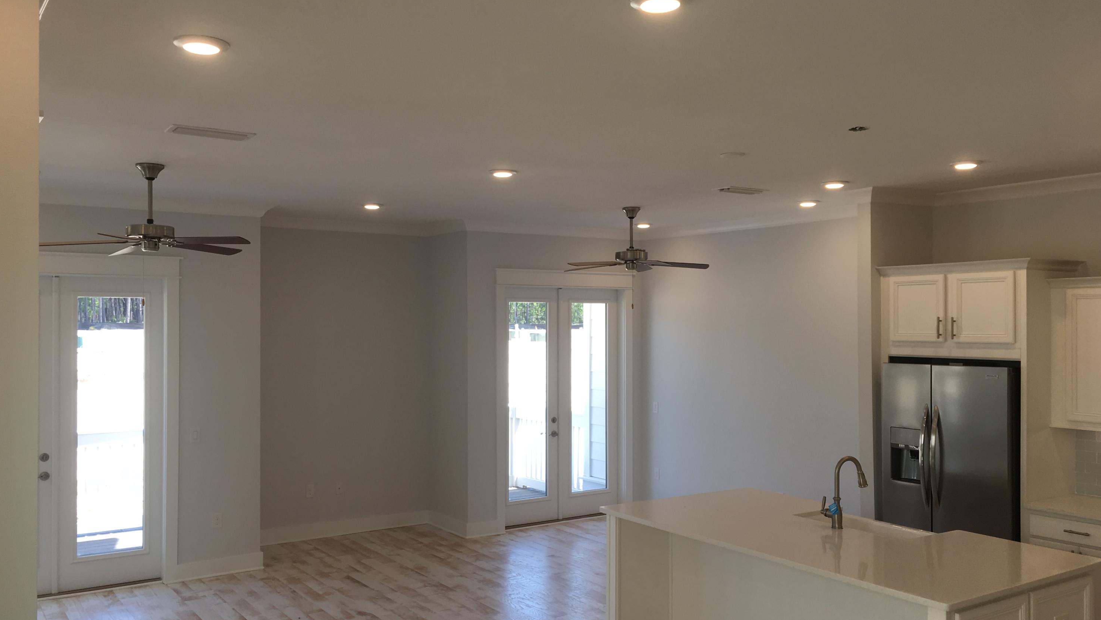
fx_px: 934
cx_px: 550
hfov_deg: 61.0
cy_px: 326
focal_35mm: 32
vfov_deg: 36.7
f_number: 2.2
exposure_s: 1/120
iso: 25
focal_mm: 4.15
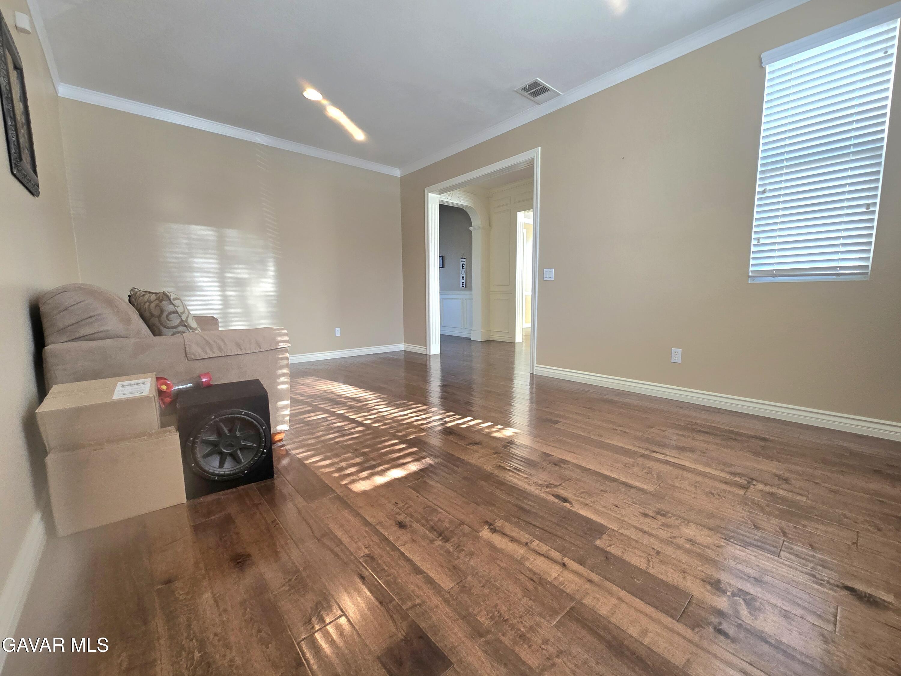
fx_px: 338
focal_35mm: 13
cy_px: 338
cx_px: 450
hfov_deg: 106.2
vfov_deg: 89.9
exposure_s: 1/60.2
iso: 125
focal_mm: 2.2
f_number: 2.2
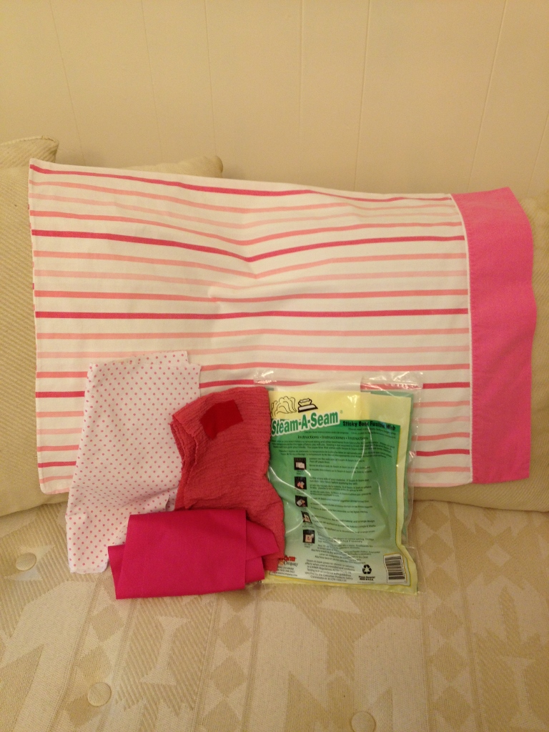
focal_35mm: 35
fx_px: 740
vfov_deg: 52.6
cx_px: 274
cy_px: 366
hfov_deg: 40.7
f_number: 2.4
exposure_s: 1/20
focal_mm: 4.28
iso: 80
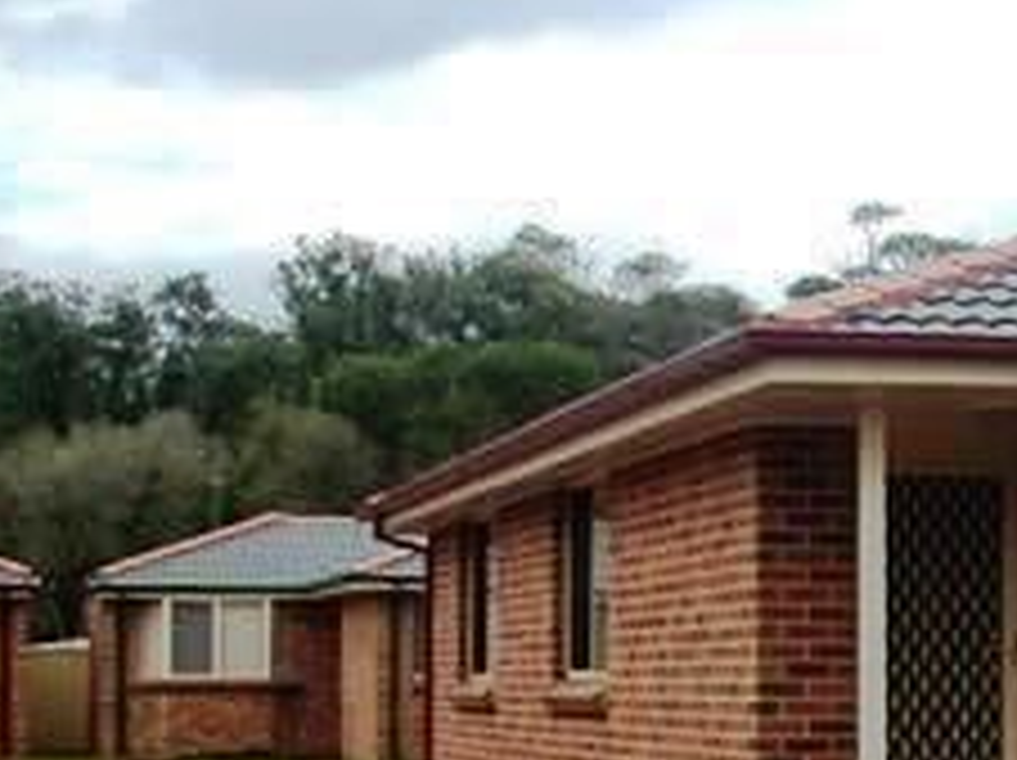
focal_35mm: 105
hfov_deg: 18.1
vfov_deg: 14.0
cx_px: 1098
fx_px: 3082
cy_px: 558
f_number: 5.6
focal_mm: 6.2
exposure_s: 1/185
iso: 64
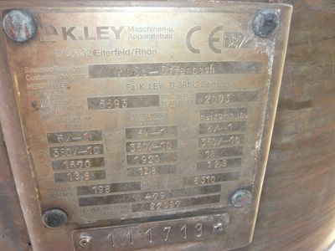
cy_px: 126
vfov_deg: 49.7
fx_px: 271
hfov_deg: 63.4
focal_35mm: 28
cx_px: 168
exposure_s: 1/30
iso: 100
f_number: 2.8
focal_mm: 4.6
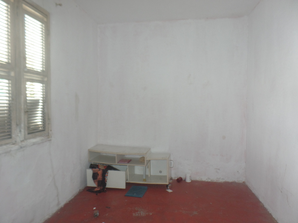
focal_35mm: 23
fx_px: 198
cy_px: 112
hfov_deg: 73.9
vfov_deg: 58.9
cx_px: 149
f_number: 2.8
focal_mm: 4.1
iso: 160
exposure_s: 1/30
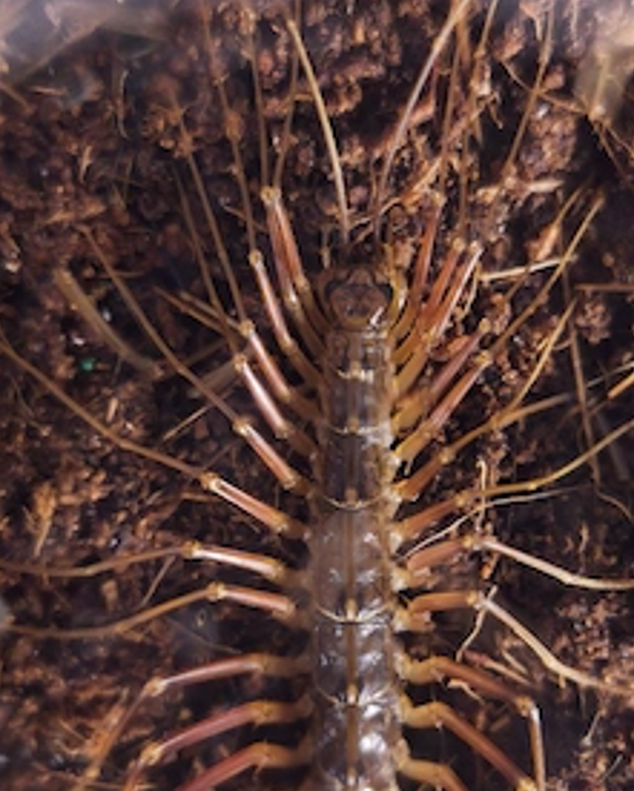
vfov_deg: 29.1
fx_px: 1524
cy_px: 467
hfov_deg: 23.5
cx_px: 353
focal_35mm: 65
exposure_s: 1/80
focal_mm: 6.57
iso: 400
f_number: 1.6
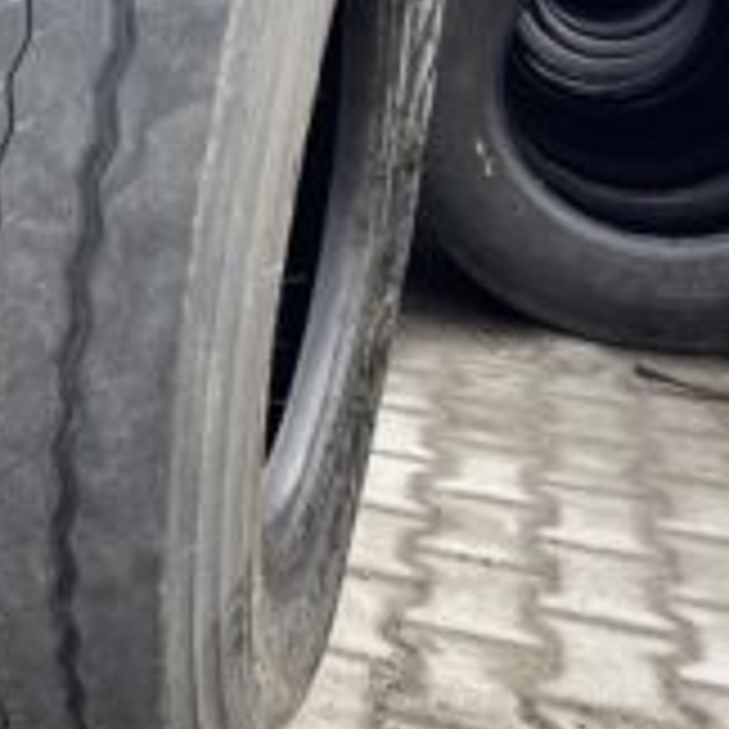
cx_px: -104
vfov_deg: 27.8
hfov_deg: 25.7
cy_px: 187
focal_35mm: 61
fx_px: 1453
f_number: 1.6
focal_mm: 4.2
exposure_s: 1/678
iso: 32
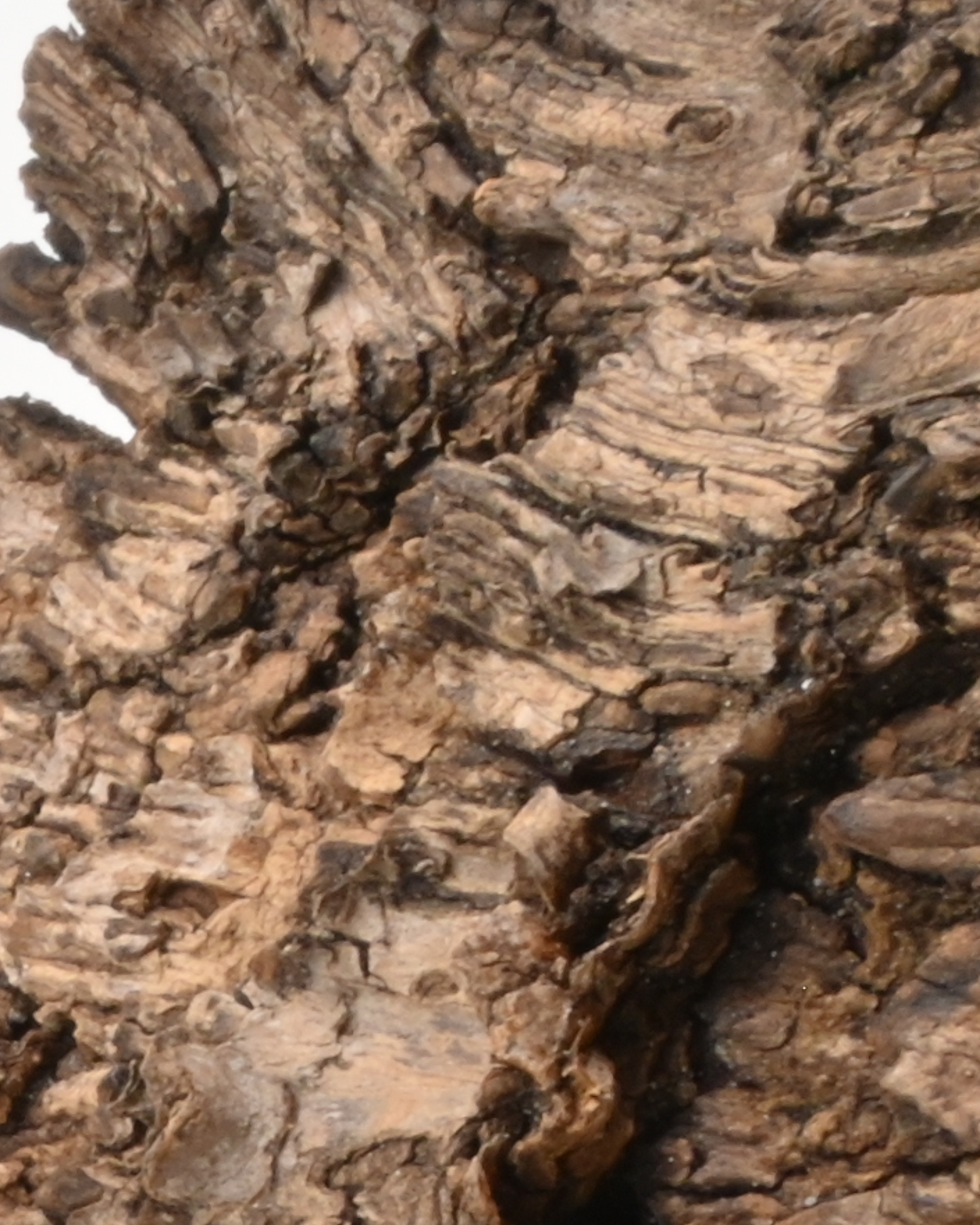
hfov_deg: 8.8
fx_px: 5804
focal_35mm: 160
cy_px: 1758
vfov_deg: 11.6
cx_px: -1276
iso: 640
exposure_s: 1/15
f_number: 22
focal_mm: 24
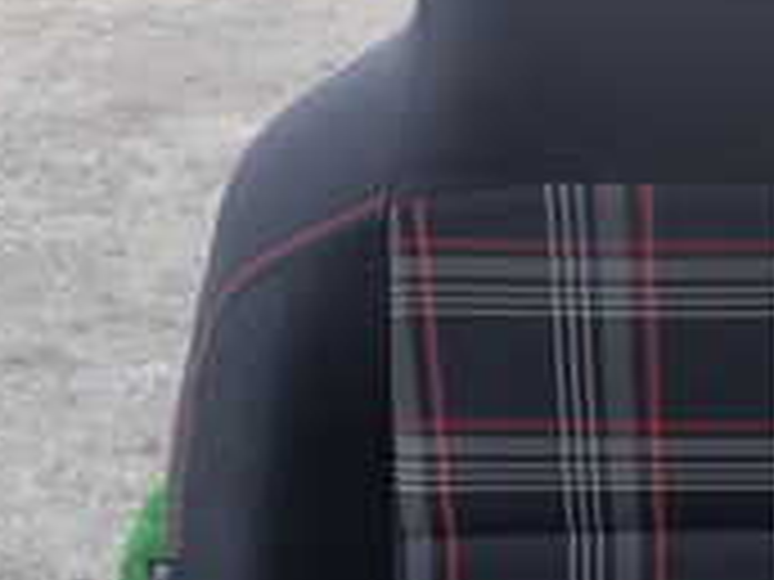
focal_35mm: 87
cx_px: 706
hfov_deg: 21.9
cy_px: 405
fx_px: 1945
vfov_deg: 16.9
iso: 100
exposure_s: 1/30
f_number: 5.6
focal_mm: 4.5
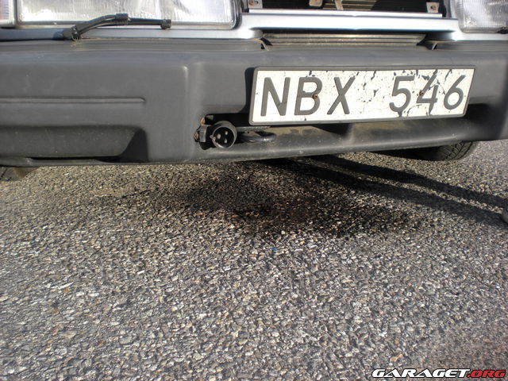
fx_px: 558
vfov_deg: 37.7
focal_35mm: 38
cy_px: 190
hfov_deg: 49.0
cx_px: 254
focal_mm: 6.3
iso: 64
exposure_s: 1/200
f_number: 3.1
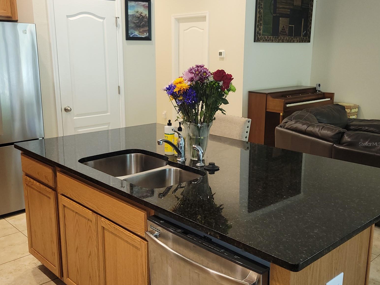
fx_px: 296
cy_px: 144
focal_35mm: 27
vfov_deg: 51.4
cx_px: 185
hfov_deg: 65.3
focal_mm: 5.4
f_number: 1.8
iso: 125
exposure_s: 1/20
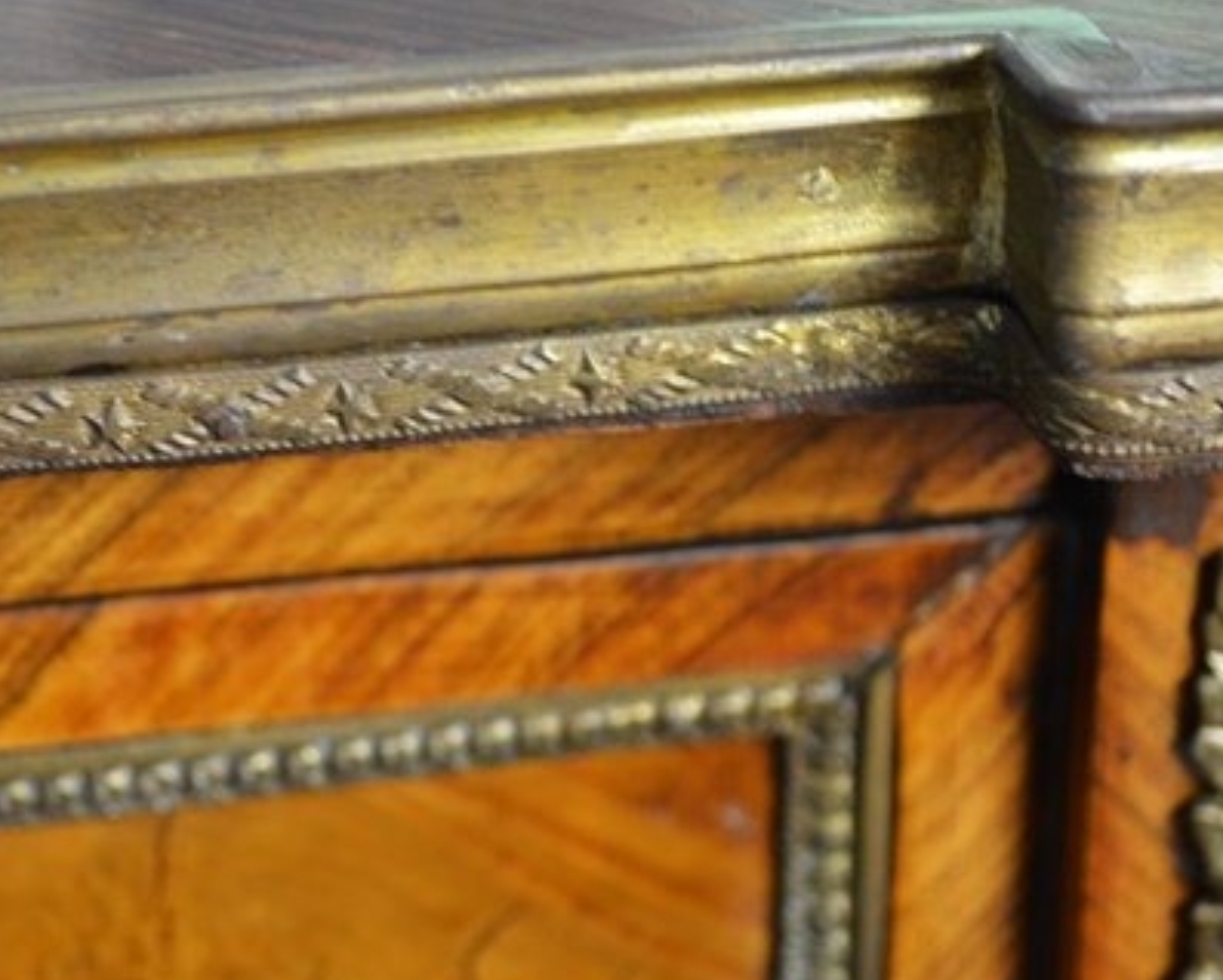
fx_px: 3078
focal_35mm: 85
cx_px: 407
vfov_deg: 18.1
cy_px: 502
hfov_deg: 22.4
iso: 1000
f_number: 5.3
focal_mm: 40
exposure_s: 1/30
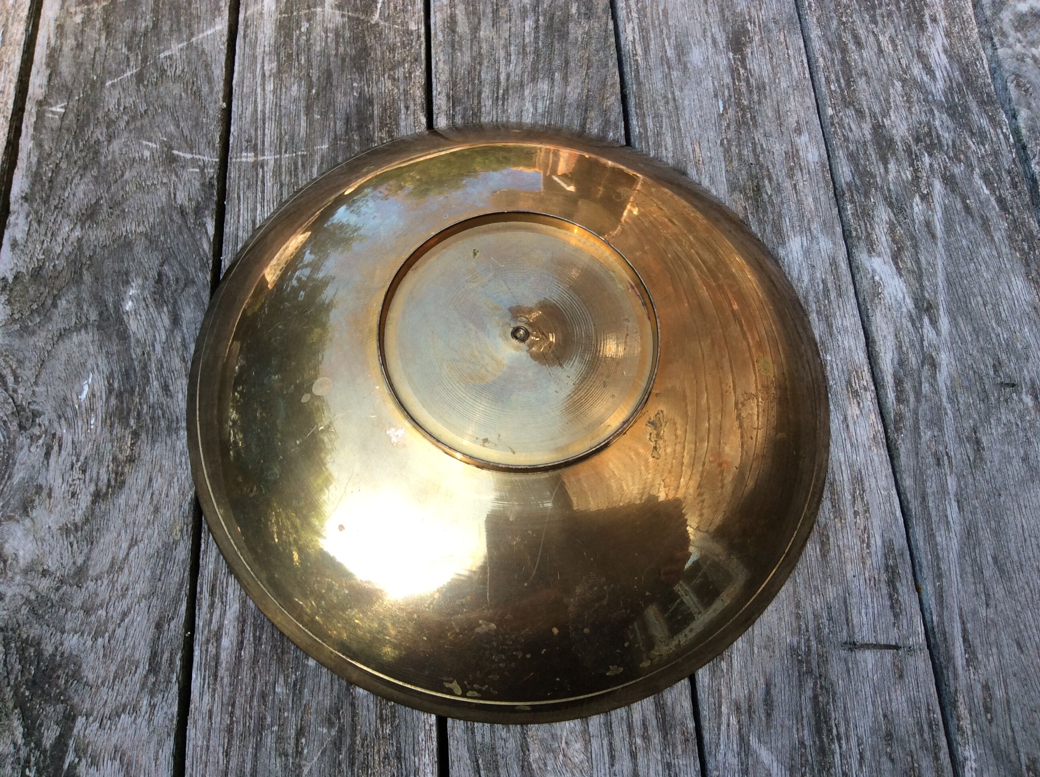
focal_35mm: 32
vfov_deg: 44.1
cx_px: 520
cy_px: 388
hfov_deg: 56.9
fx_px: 960
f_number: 2.4
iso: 32
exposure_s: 1/177
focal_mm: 3.3
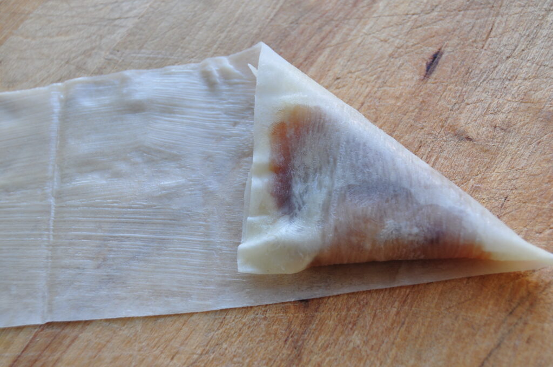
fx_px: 736
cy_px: 184
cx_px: 276
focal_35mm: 48
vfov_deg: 28.0
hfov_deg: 41.2
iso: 200
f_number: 7.1
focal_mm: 32
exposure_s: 1/25
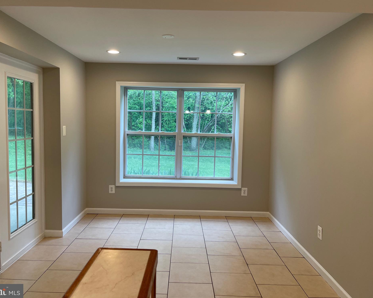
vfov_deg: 51.5
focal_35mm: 28
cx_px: 179
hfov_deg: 62.2
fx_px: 309
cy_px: 146
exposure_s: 1/120
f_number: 1.6
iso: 64
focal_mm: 5.1
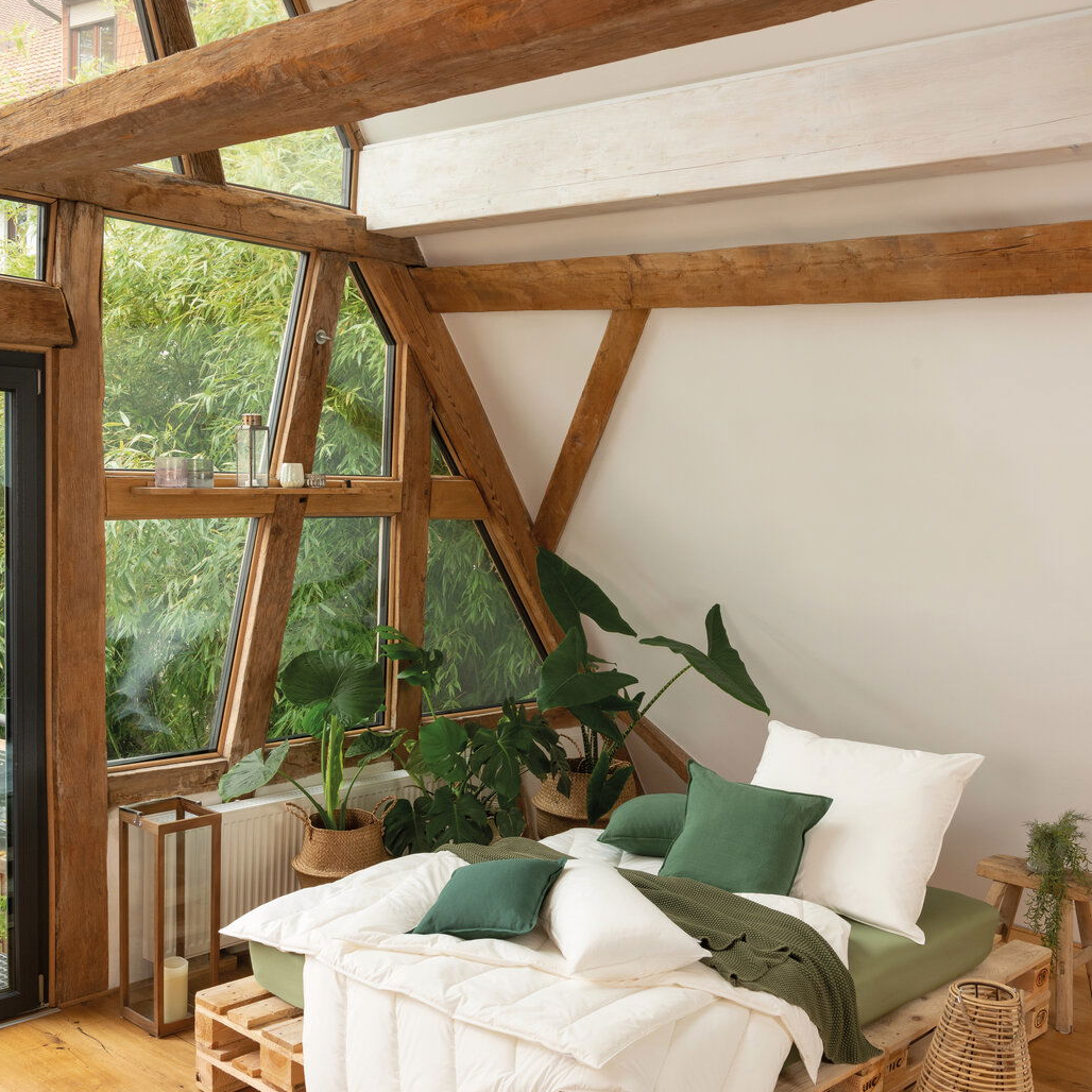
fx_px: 1463
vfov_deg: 40.8
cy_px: 642
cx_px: 564
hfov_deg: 40.9
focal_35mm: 41
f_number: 13
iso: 400
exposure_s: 1/10
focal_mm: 31
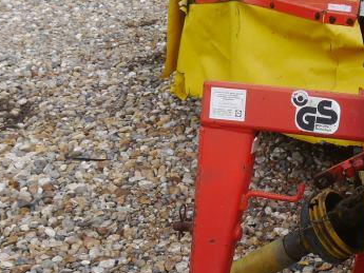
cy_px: 160
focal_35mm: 83
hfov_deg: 22.2
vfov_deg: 17.8
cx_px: 406
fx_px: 873
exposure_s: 1/200
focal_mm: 14
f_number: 5.6
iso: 160
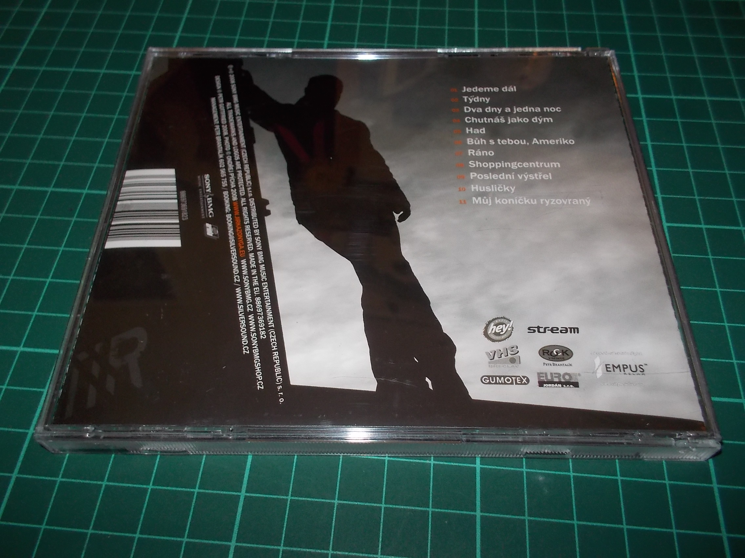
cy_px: 279
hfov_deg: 61.7
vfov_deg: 48.2
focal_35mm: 29
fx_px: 624
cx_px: 372
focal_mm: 4.1
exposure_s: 1/30
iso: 200
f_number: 3.3
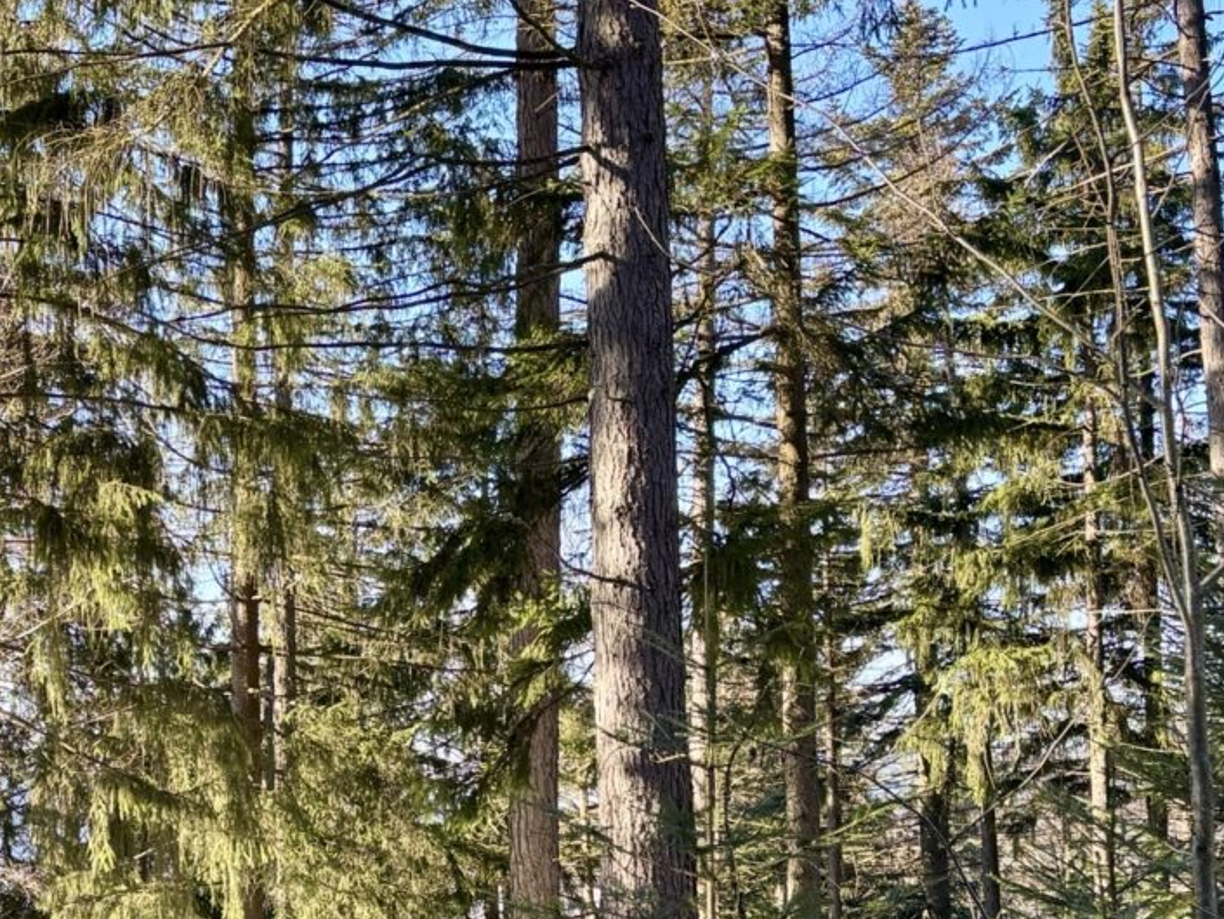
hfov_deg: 31.0
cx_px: 94
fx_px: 2087
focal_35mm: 59
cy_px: 672
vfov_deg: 24.6
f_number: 1.6
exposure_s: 1/178
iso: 40
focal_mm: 5.96
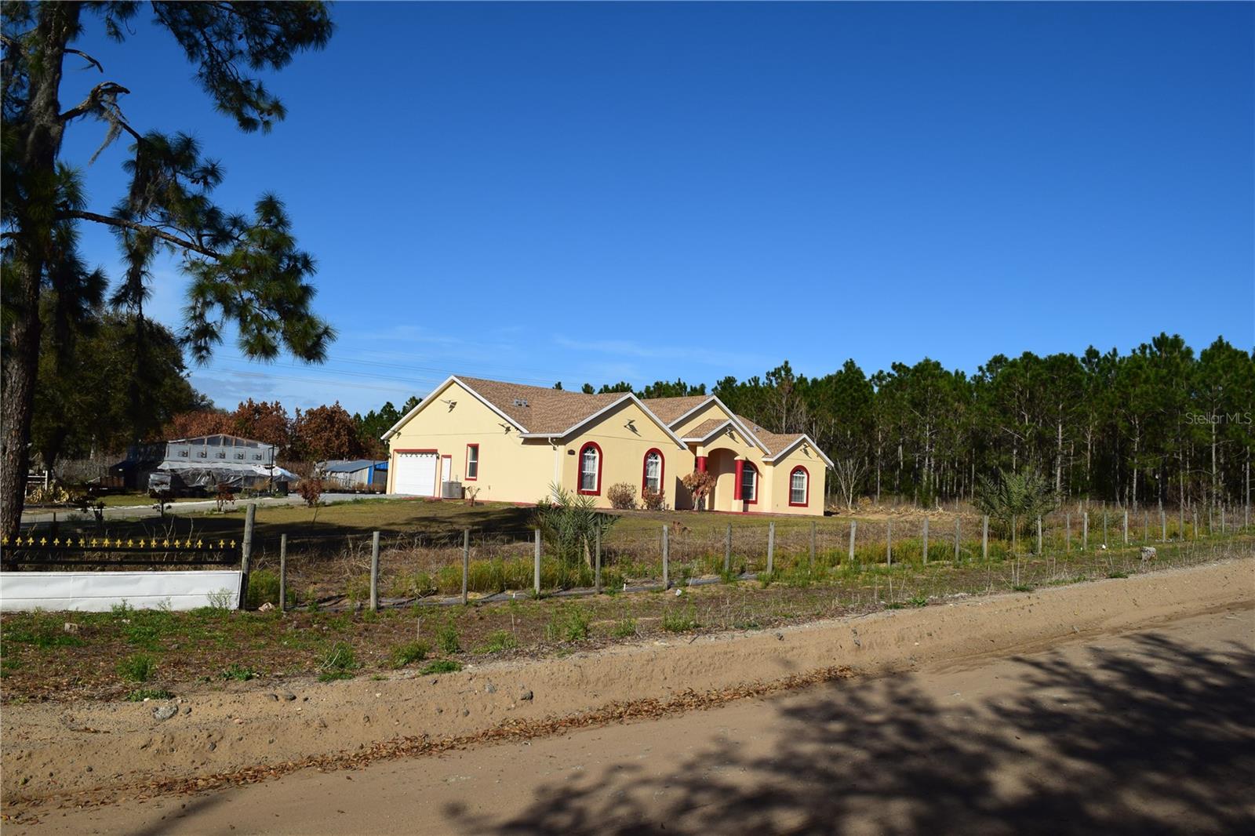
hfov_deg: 67.4
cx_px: 628
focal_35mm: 27
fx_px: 941
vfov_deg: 47.9
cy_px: 418
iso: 200
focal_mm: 18
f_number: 11
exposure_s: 1/500
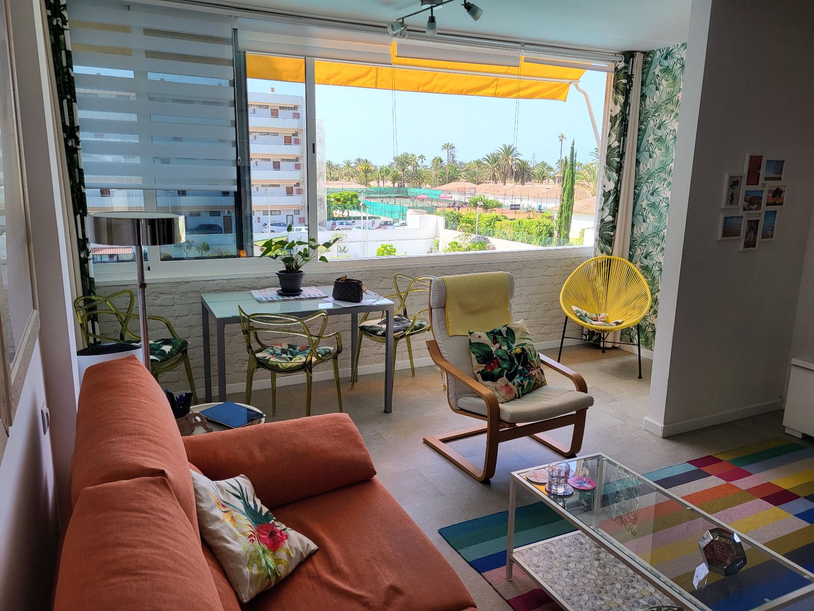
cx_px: 407
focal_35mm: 26
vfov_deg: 53.1
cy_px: 306
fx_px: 611
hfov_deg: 67.3
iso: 40
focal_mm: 5.4
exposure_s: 1/387
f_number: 1.8
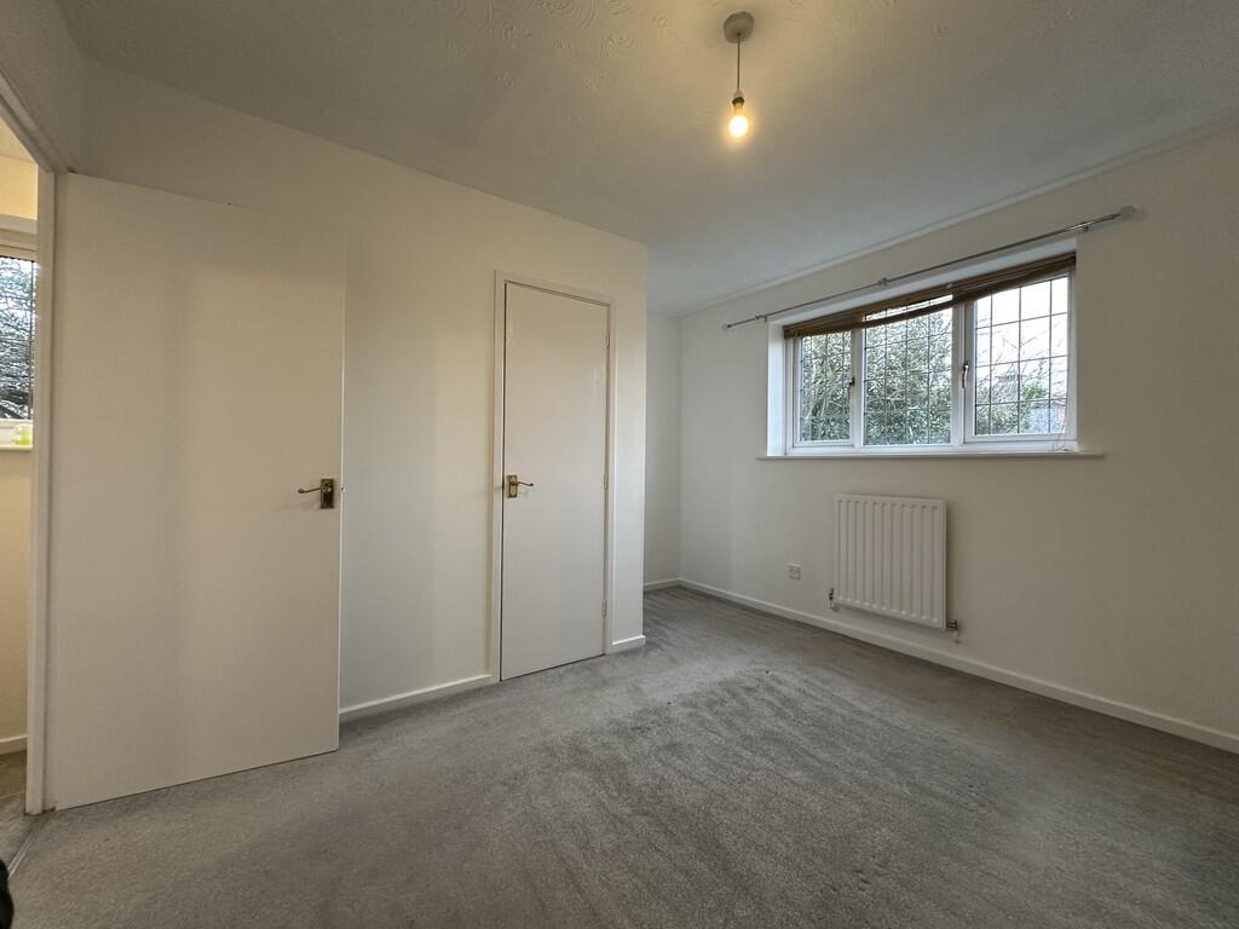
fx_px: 501
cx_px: 620
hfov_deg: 102.1
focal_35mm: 14
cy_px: 464
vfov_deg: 85.7
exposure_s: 1/50
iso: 200
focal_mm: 2.22
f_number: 2.2
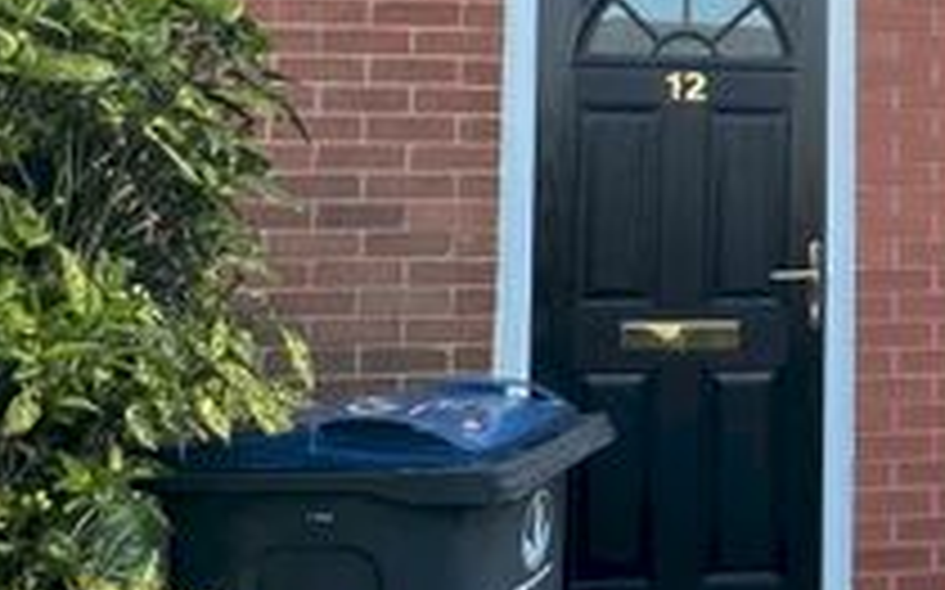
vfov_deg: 27.7
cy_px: 173
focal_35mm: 46
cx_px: 1048
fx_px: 1184
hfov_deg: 36.5
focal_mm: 1.57
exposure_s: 1/99
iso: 32
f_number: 1.8
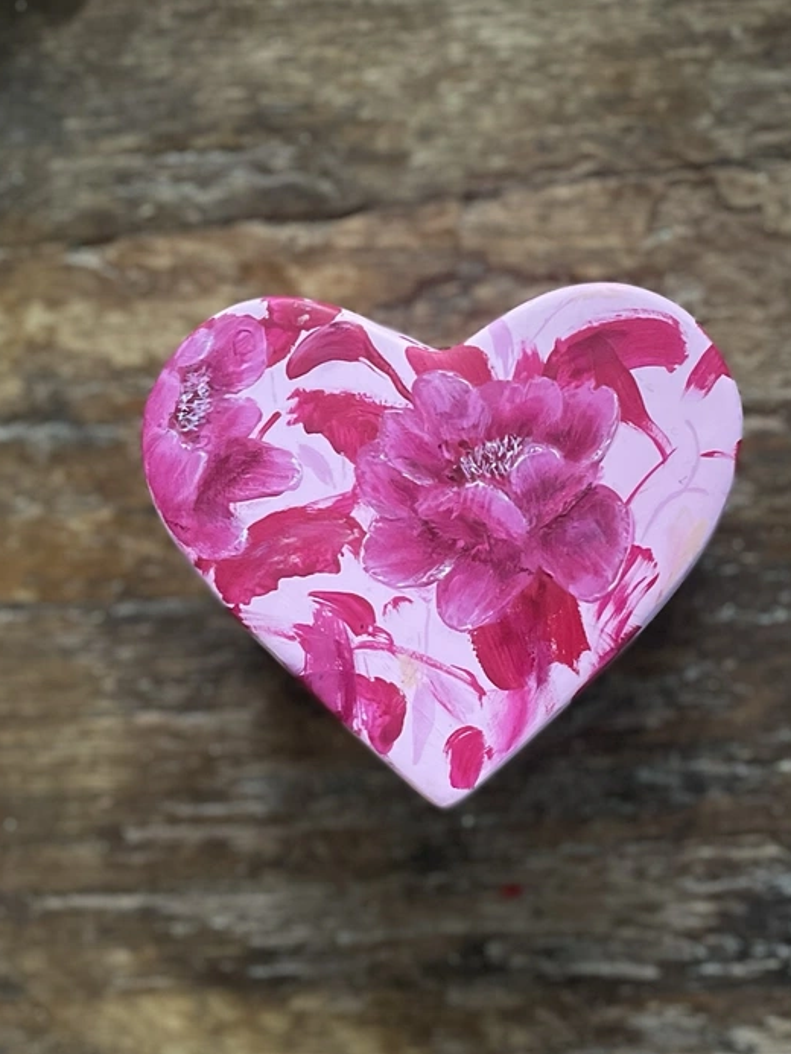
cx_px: 456
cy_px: 481
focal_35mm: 33
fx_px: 1005
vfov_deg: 55.3
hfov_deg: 42.8
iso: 500
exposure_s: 1/25
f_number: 1.6
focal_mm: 4.2
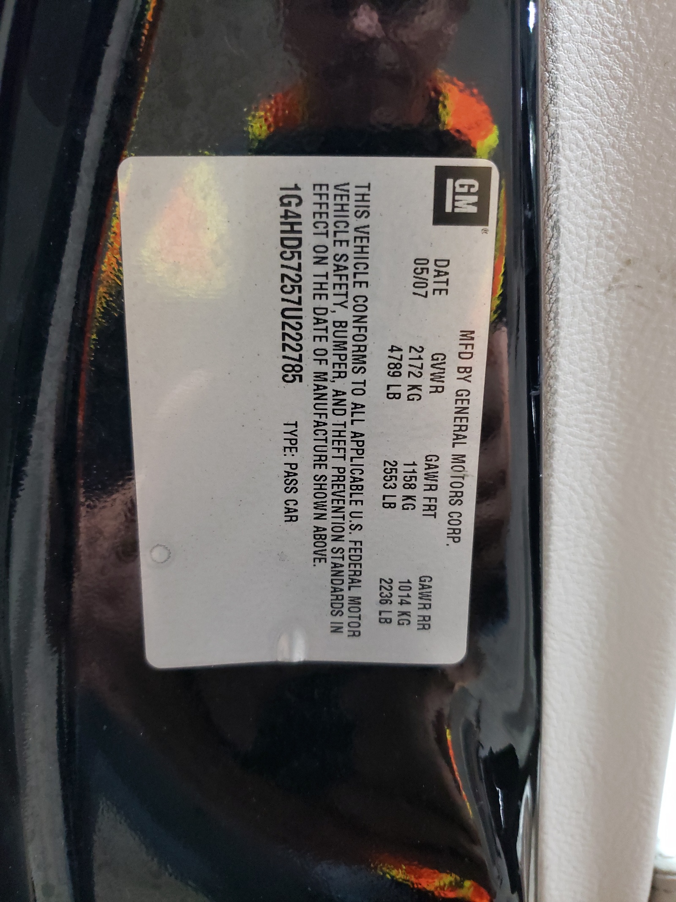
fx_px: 677
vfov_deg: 67.3
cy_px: 451
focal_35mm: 26
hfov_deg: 53.1
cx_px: 338
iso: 357
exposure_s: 1/30
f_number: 1.5
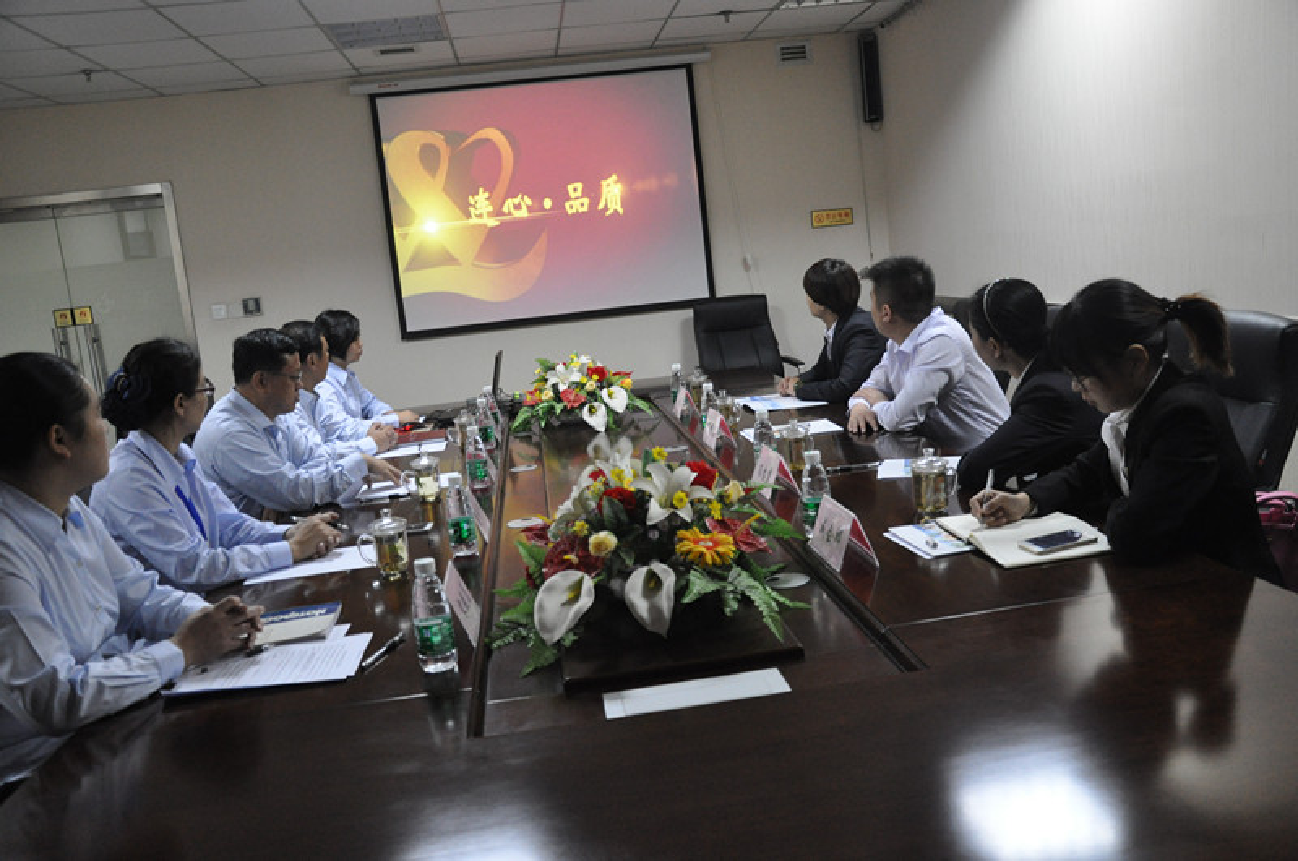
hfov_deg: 59.6
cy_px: 430
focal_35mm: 32
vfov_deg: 41.6
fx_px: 1134
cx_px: 649
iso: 1400
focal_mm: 21
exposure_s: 1/30
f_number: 3.8
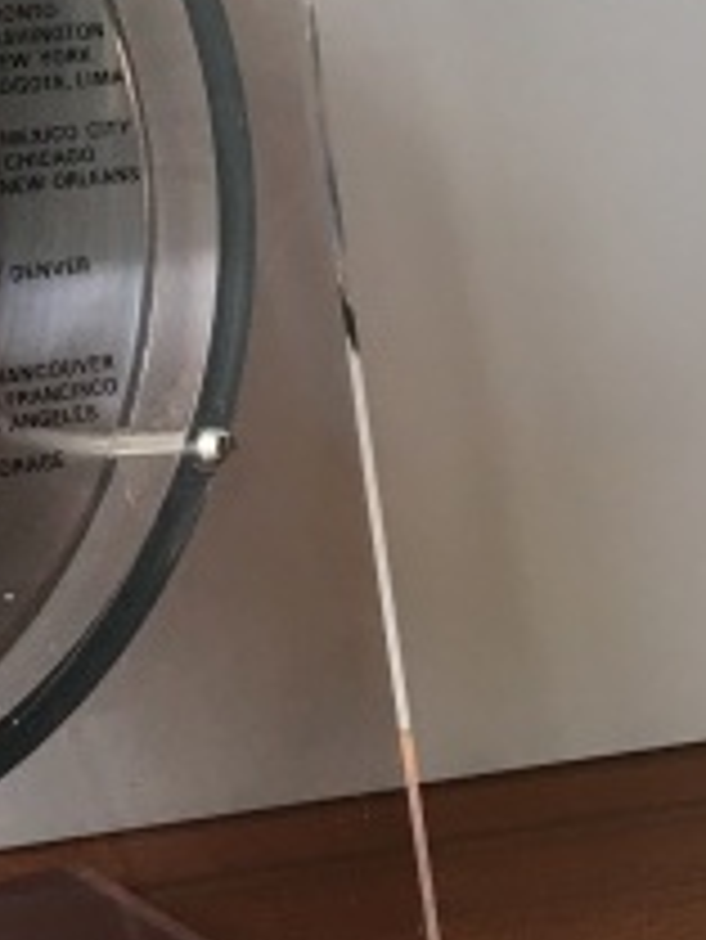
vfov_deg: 20.2
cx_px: -438
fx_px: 2635
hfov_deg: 14.0
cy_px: 427
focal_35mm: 97
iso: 32
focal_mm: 4.15
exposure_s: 1/30
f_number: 2.2
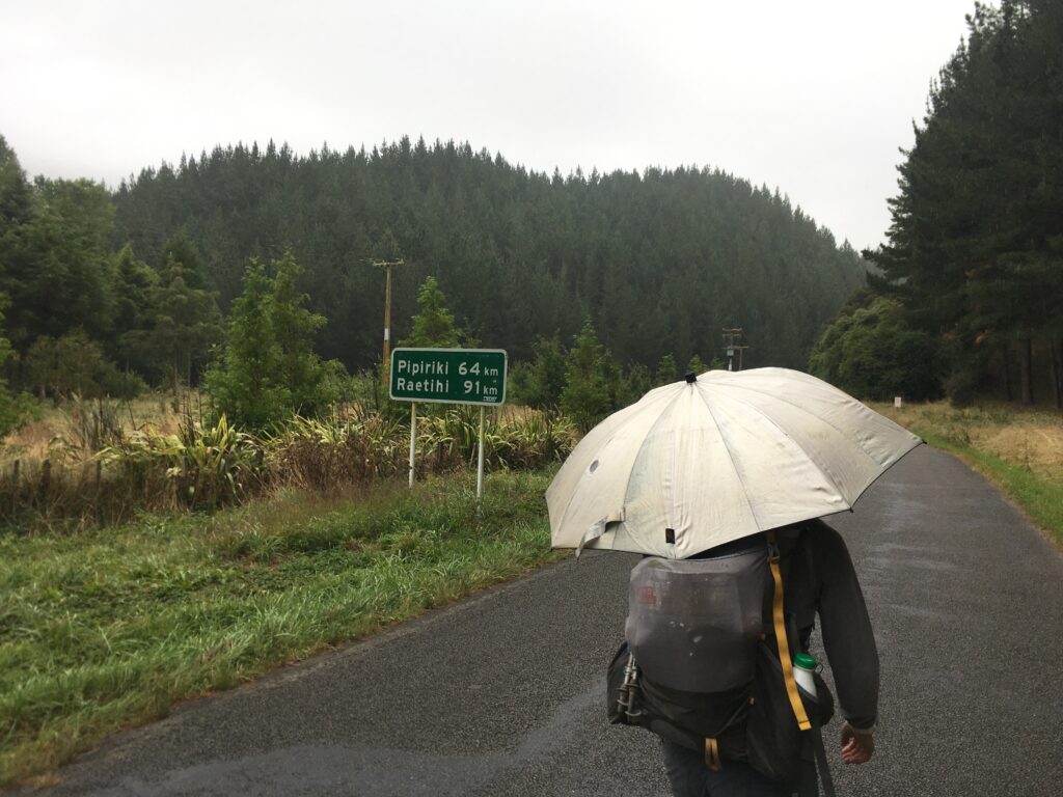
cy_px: 398
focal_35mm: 29
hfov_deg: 61.7
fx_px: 891
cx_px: 532
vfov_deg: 48.2
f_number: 2.2
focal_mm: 4.15
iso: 25
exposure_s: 1/359
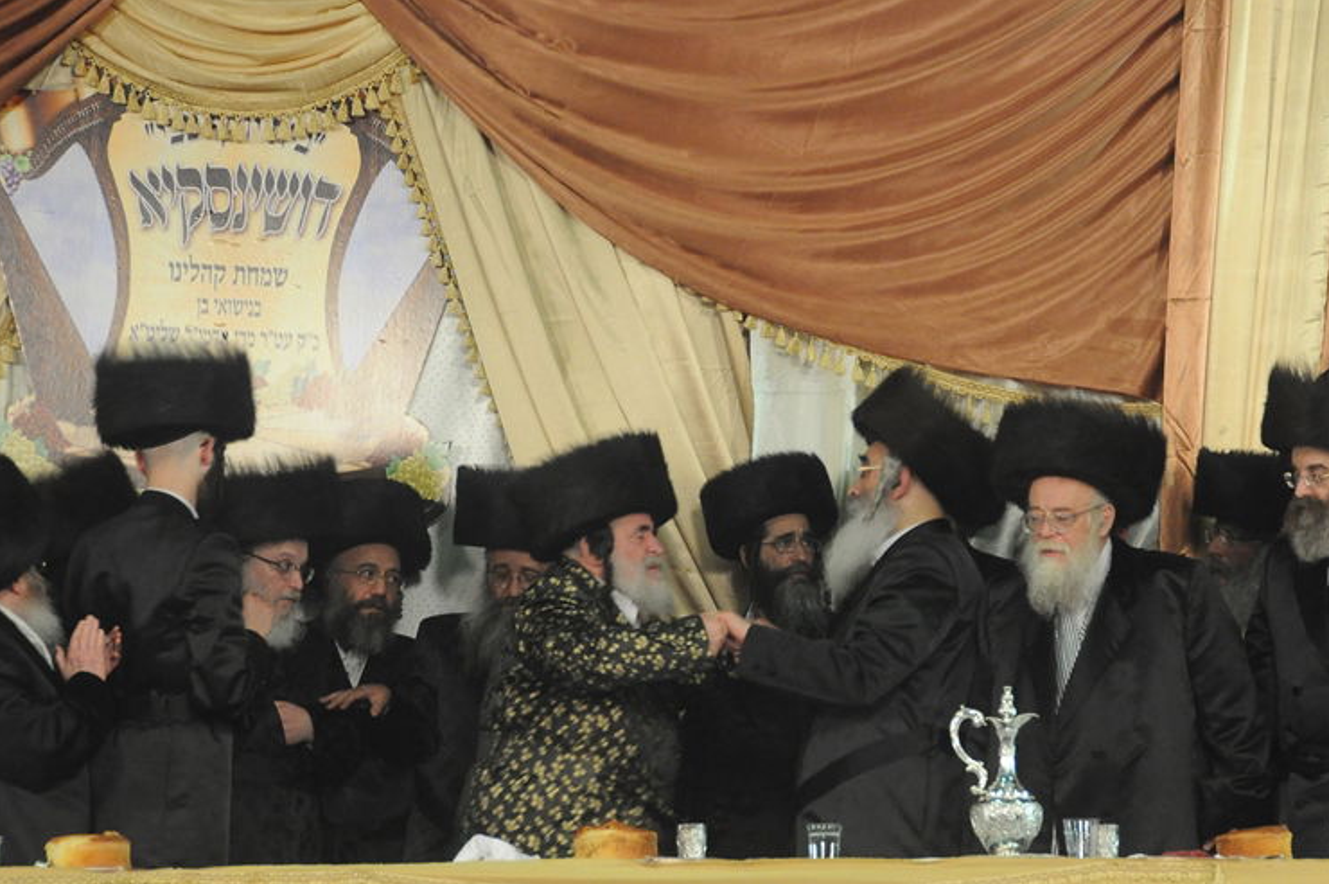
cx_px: 817
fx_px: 6123
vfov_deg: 8.2
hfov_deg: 12.4
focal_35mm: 166
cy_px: 607
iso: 1600
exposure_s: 1/30
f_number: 5
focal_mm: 80
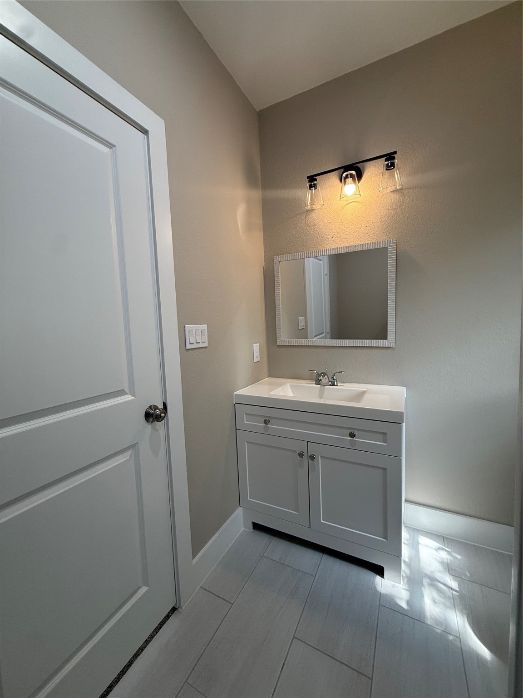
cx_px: 262
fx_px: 282
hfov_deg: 85.7
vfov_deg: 102.1
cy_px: 349
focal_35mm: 14
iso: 160
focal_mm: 2.22
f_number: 2.2
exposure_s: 1/120
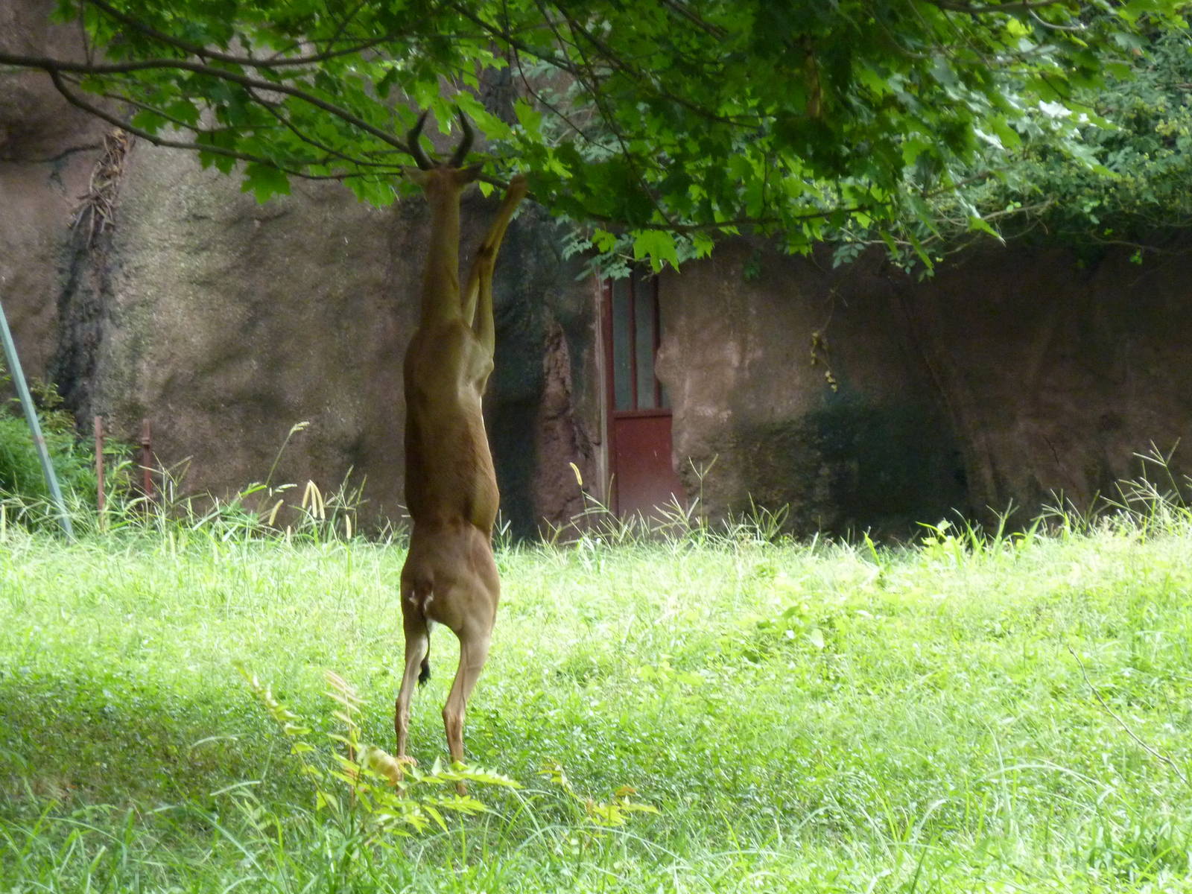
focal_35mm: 182
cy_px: 447
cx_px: 596
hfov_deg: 10.9
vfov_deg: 8.2
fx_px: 6267
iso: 400
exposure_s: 1/60
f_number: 4.5
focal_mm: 29.9
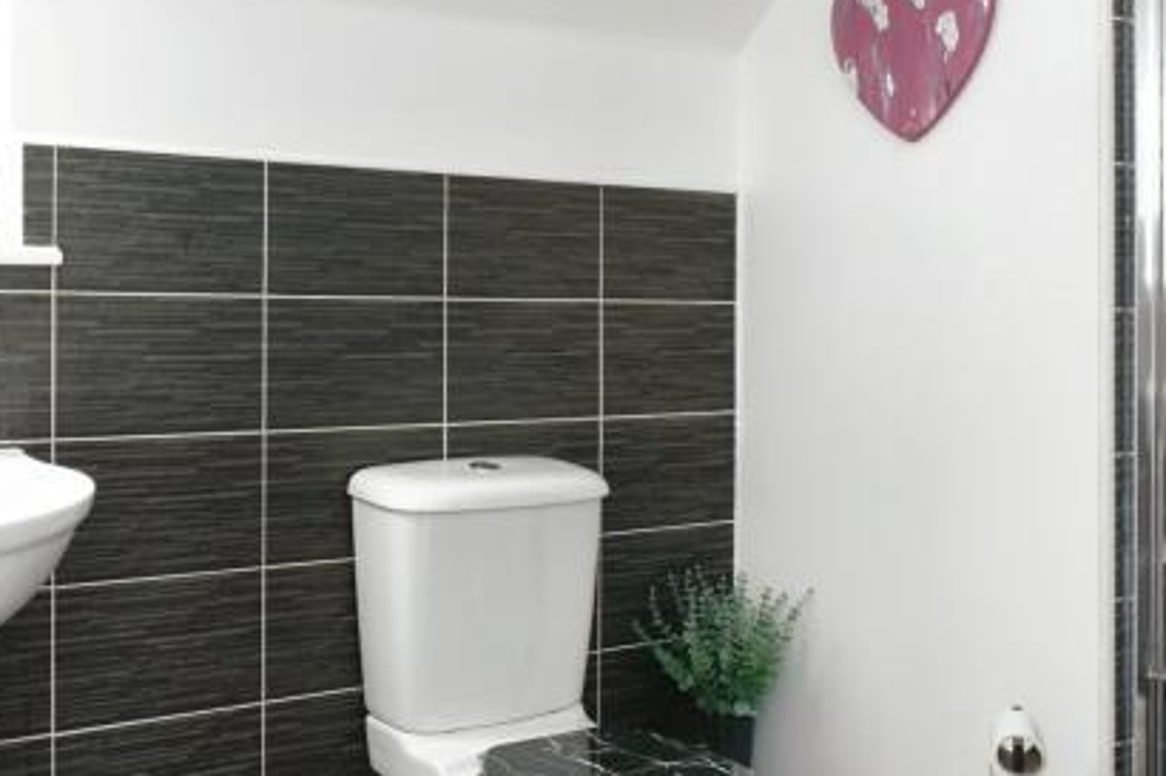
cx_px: 347
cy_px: 362
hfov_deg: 47.3
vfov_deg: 33.4
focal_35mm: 40
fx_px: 1295
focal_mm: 16
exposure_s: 1/2.5
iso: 200
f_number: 9
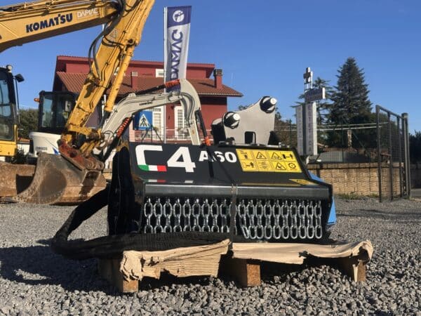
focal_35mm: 48
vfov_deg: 30.3
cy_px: 158
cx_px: 210
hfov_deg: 39.7
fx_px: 584
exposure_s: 1/5000
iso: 64
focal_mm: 6.86
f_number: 1.78
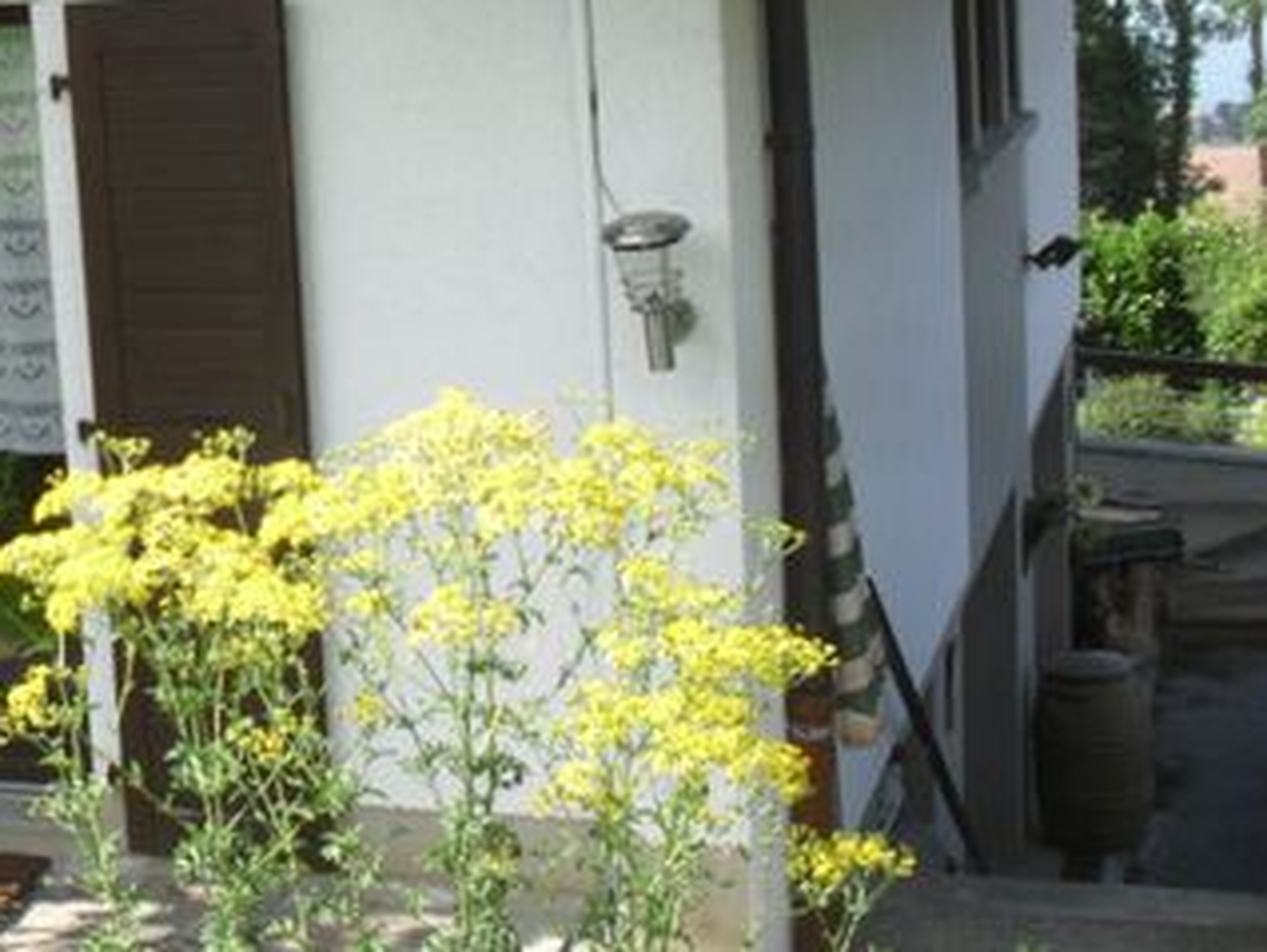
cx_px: 151
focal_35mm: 66
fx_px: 2418
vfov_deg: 22.2
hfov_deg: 28.4
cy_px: 319
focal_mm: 6.3
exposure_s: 1/500
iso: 100
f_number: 3.2
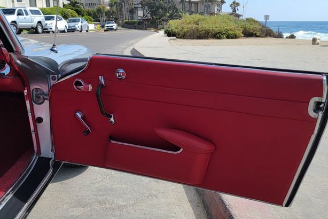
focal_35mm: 26
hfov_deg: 69.4
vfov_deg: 49.6
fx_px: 237
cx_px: 164
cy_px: 113
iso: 16
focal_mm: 6.7
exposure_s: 1/833
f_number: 1.8
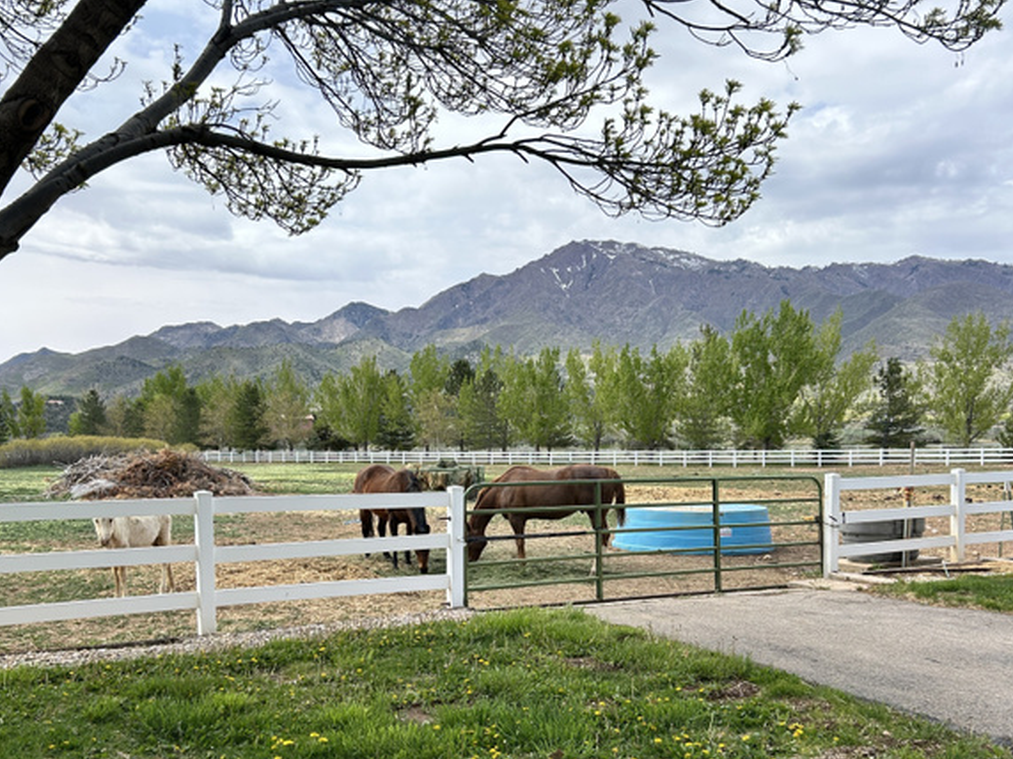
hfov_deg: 52.6
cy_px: 482
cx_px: 504
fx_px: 1024
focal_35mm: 35
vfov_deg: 40.4
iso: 50
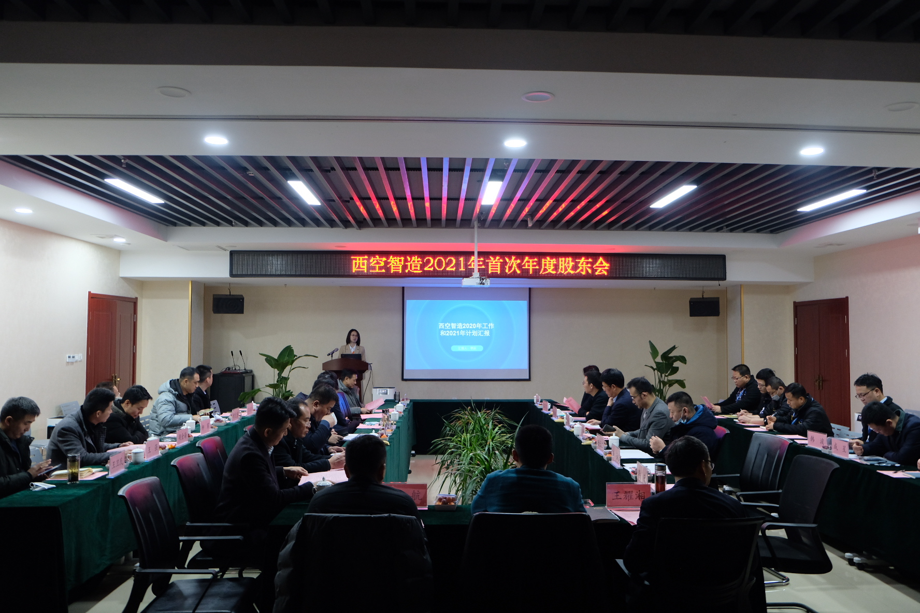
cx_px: 460
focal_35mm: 27
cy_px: 306
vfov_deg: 47.9
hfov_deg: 67.4
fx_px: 690
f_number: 2.8
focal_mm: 18
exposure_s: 1/50
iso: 800
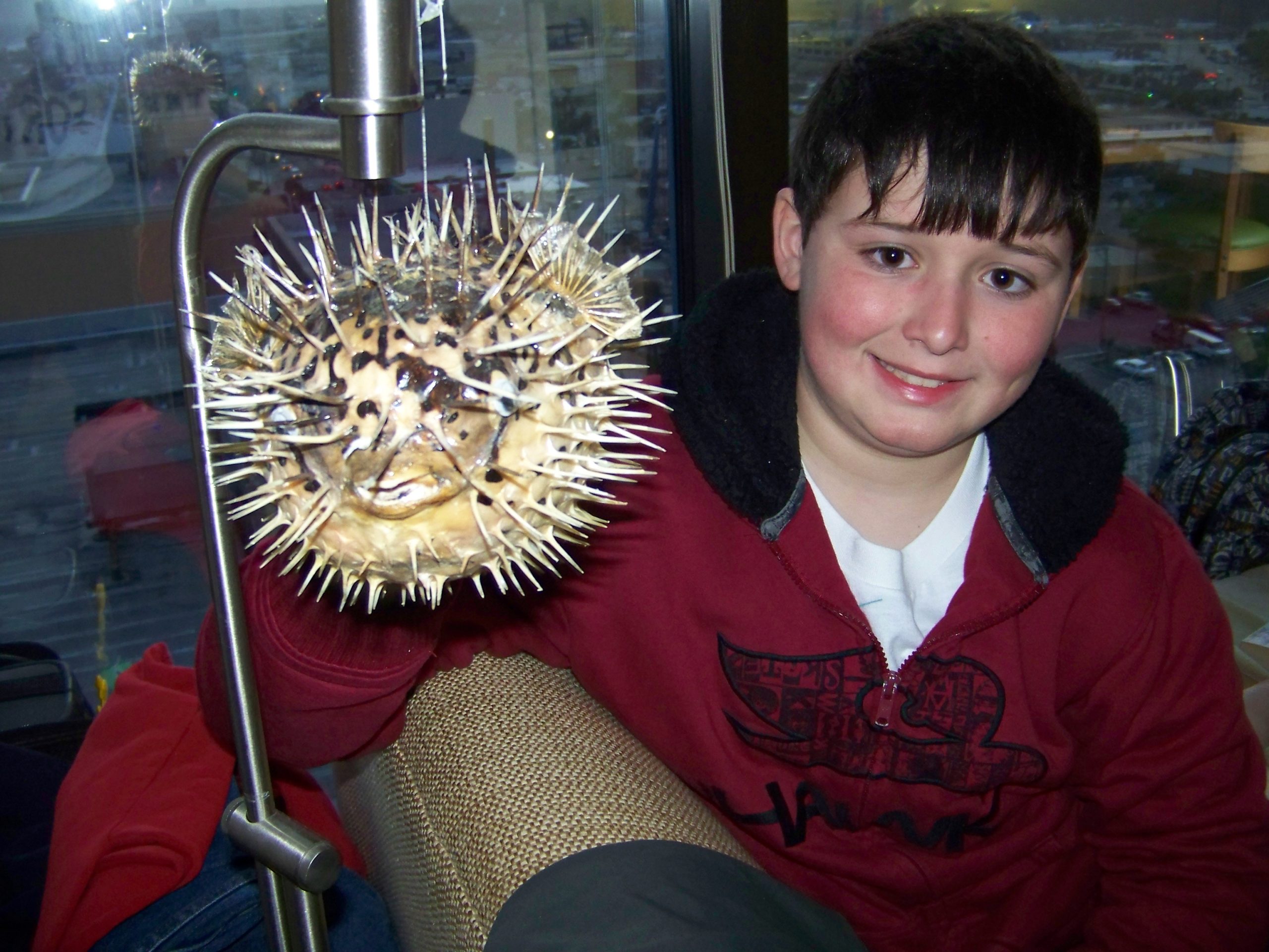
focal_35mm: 36
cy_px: 476
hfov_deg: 51.4
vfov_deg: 39.7
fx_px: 1320
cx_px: 634
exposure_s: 1/30
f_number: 2.8
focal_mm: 5.85
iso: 200
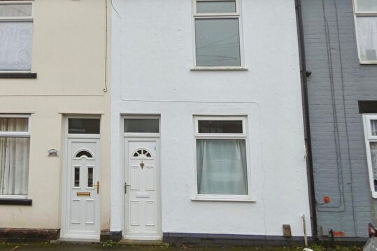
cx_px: 188
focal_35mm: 27
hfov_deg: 67.4
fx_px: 283
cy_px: 93
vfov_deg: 47.4
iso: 80
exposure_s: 1/125
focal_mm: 3.6
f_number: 2.8
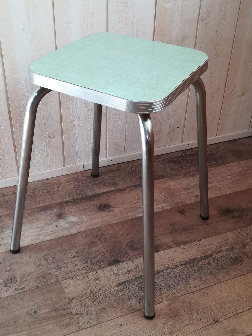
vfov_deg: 46.8
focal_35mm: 40
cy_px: 168
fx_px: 388
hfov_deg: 36.0
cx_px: 126
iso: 80
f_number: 2.2
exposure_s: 1/30
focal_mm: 3.83
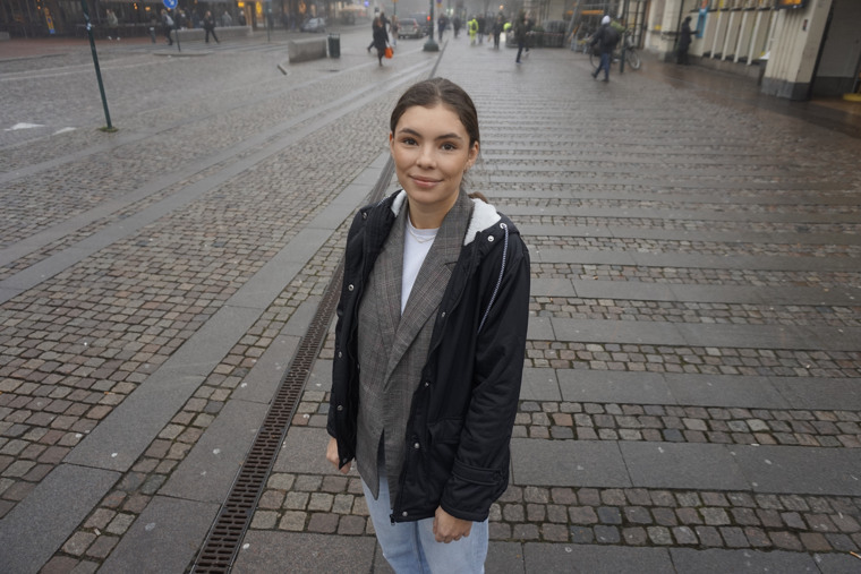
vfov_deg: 53.2
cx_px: 430
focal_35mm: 24
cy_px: 287
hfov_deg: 73.7
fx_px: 574
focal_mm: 16
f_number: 4
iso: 320
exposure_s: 1/160
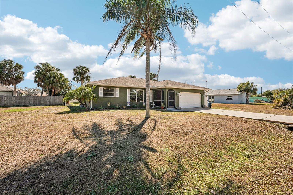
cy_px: 98
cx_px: 146
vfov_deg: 73.7
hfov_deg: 96.7
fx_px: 130
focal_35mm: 16
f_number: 8
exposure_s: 1/1000
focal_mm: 16
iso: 400
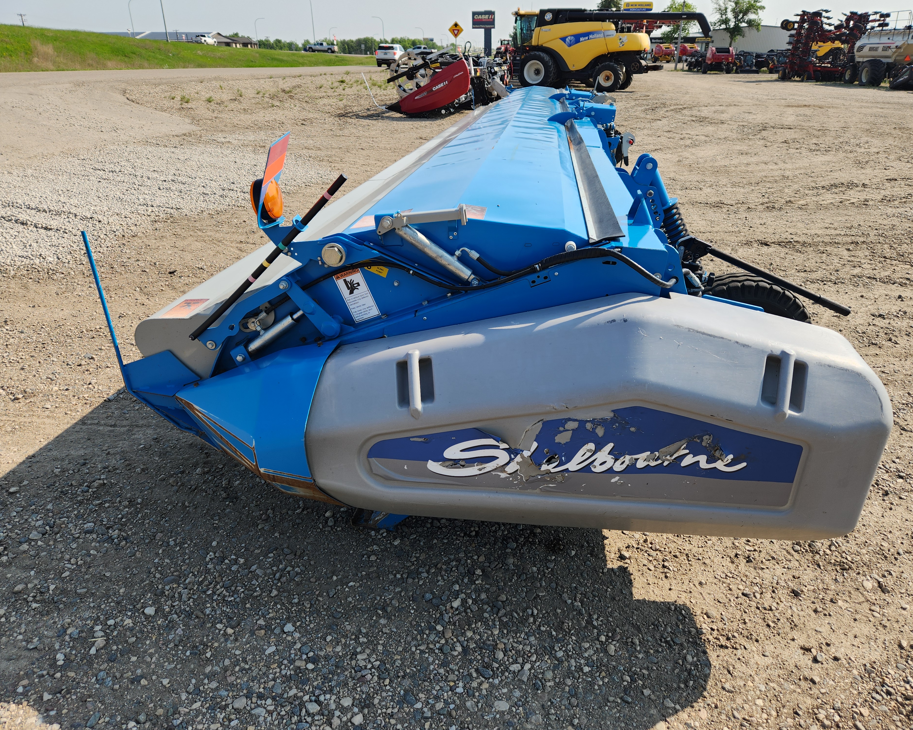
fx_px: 648
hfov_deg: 70.2
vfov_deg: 58.8
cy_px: 365
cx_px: 479
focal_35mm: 24
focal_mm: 5.4
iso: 20
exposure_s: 1/1033
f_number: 1.8
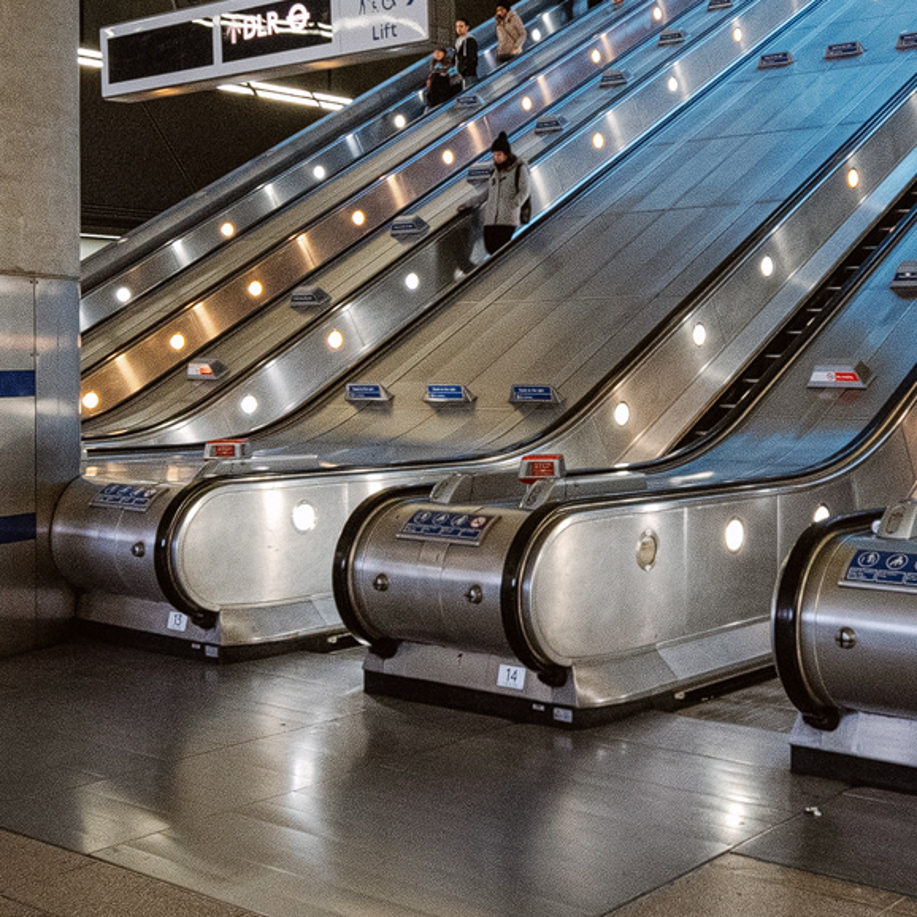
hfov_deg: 35.0
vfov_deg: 32.1
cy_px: -32
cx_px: 616
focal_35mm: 48
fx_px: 1439
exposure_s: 1/30
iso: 1000
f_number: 8
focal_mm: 17
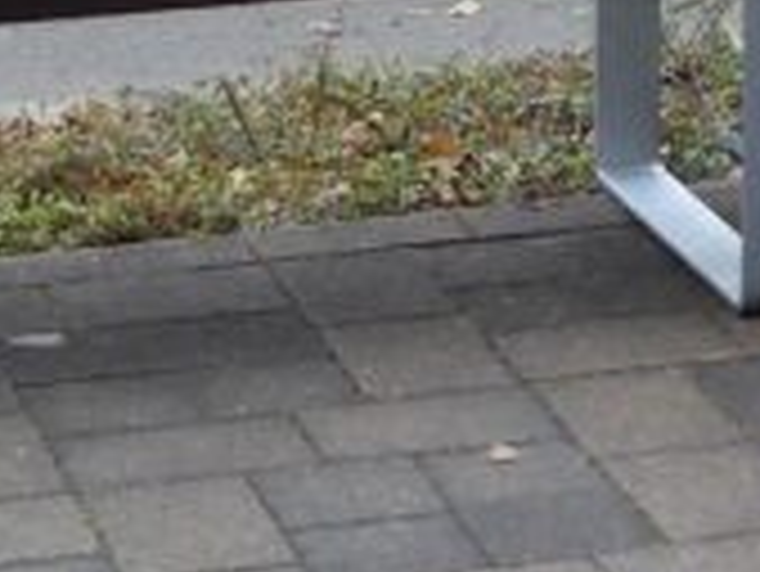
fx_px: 3010
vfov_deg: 10.7
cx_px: 702
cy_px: -81
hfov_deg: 14.2
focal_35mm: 137
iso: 160
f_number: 3.5
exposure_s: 1/60
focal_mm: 5
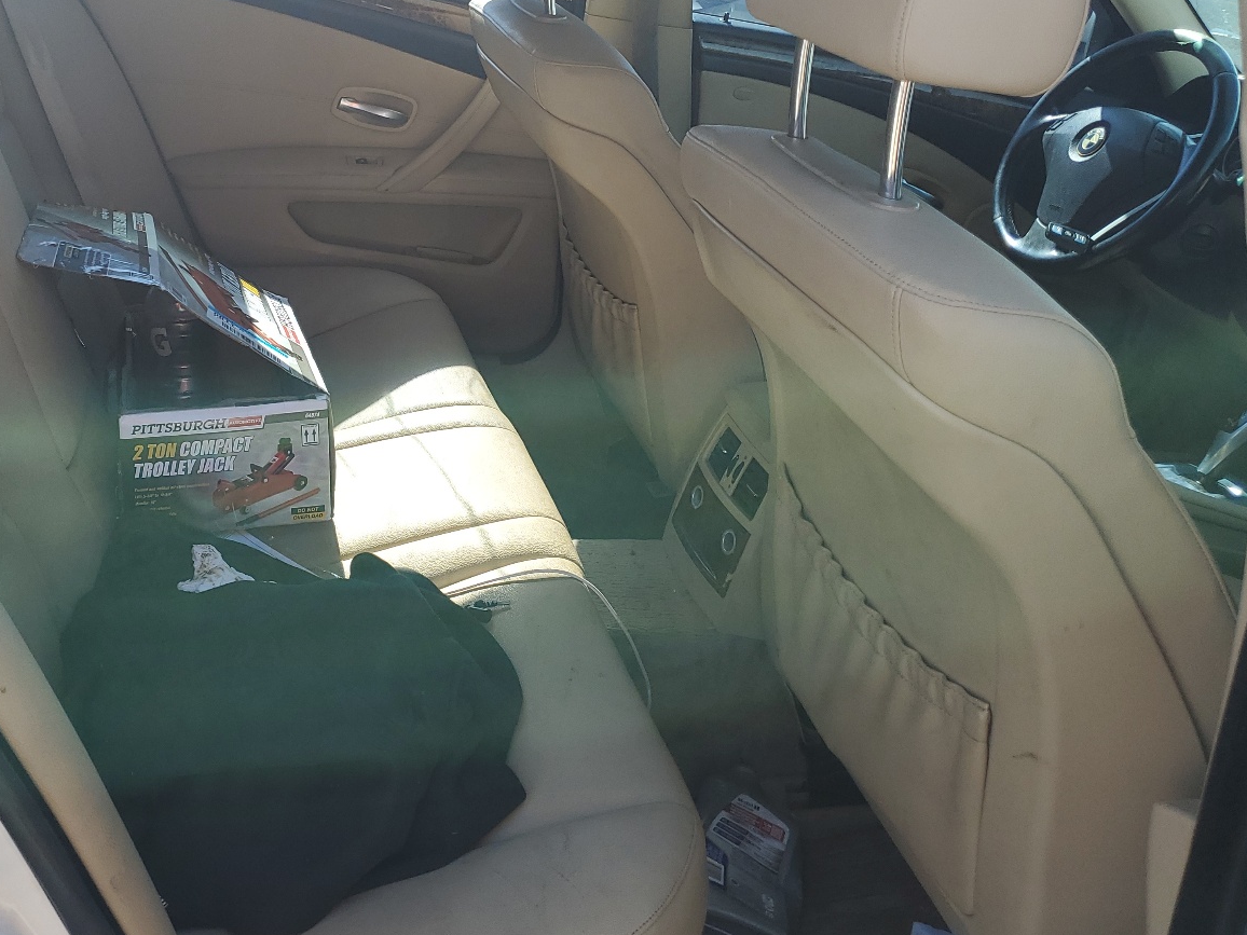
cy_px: 328
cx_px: 419
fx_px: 1297
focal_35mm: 36
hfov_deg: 50.5
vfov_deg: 39.3
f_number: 1.5
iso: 50
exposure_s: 1/435
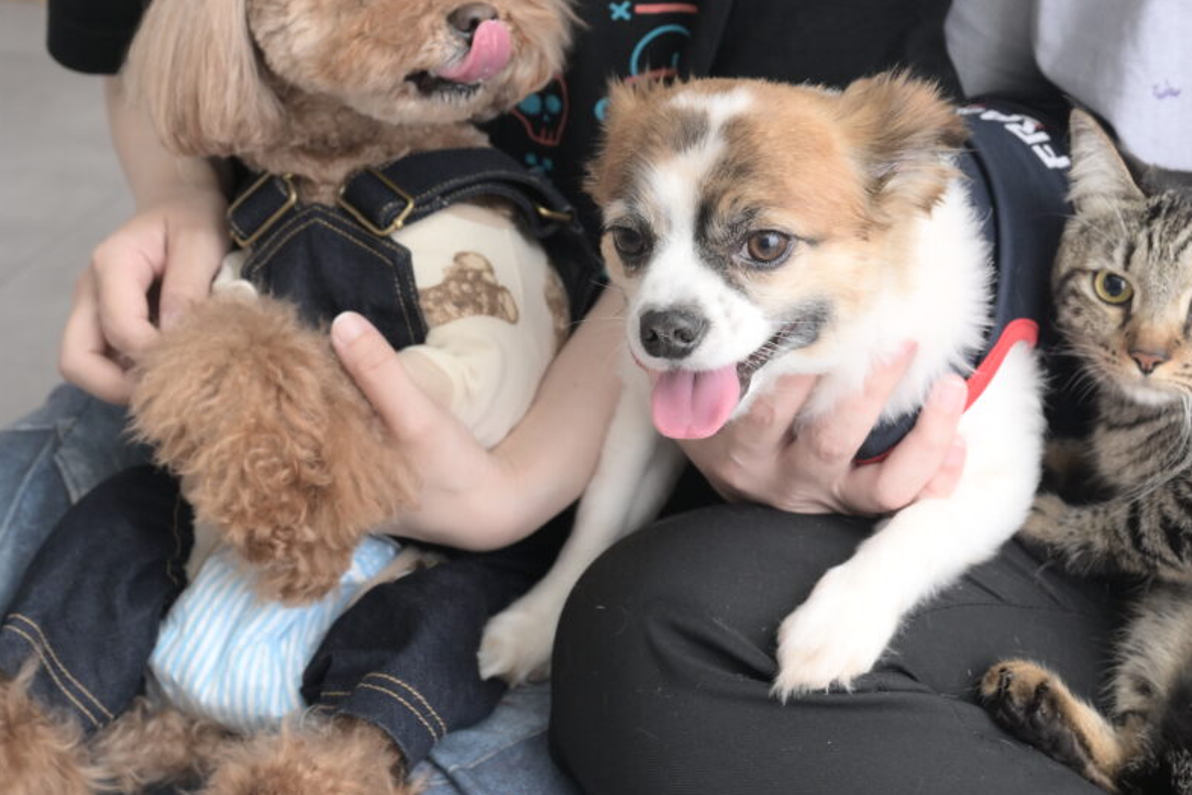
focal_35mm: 84
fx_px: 2781
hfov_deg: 24.1
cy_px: 366
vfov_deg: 16.3
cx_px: 755
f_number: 7.1
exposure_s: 1/200
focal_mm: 55
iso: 640
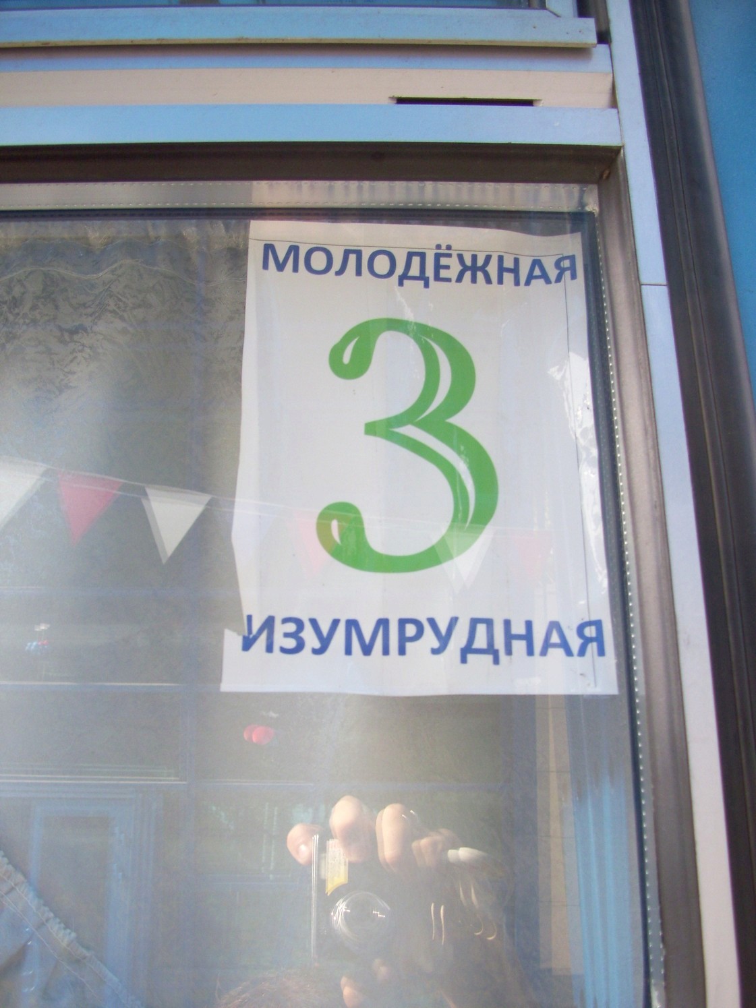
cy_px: 504
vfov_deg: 54.0
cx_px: 378
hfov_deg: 41.8
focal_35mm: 34
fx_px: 990
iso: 80
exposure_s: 1/100
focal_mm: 5.7
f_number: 2.9
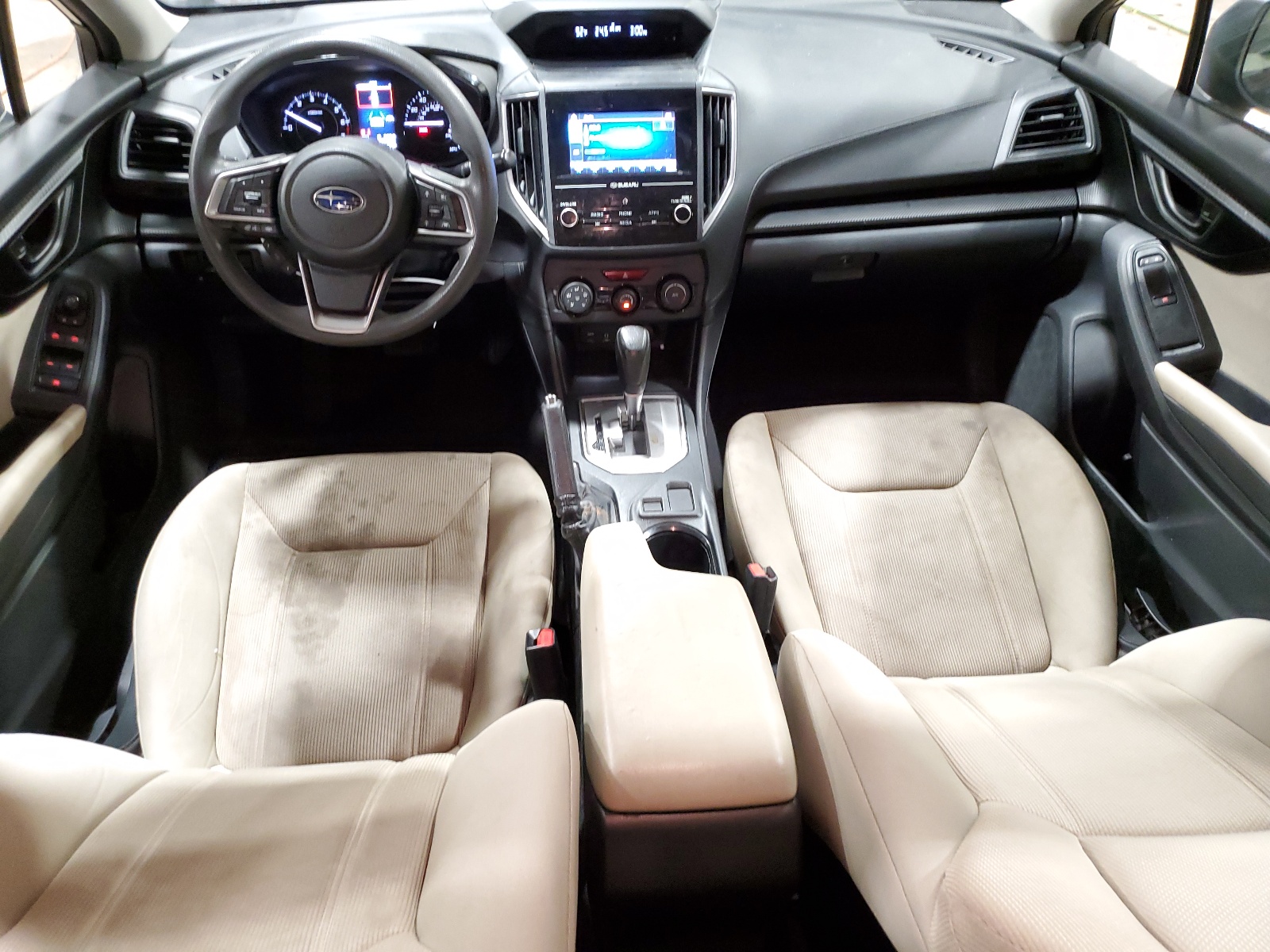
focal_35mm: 26
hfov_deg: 67.3
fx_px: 954
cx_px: 635
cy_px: 476
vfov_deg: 53.1
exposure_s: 1/15
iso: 324
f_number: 1.5
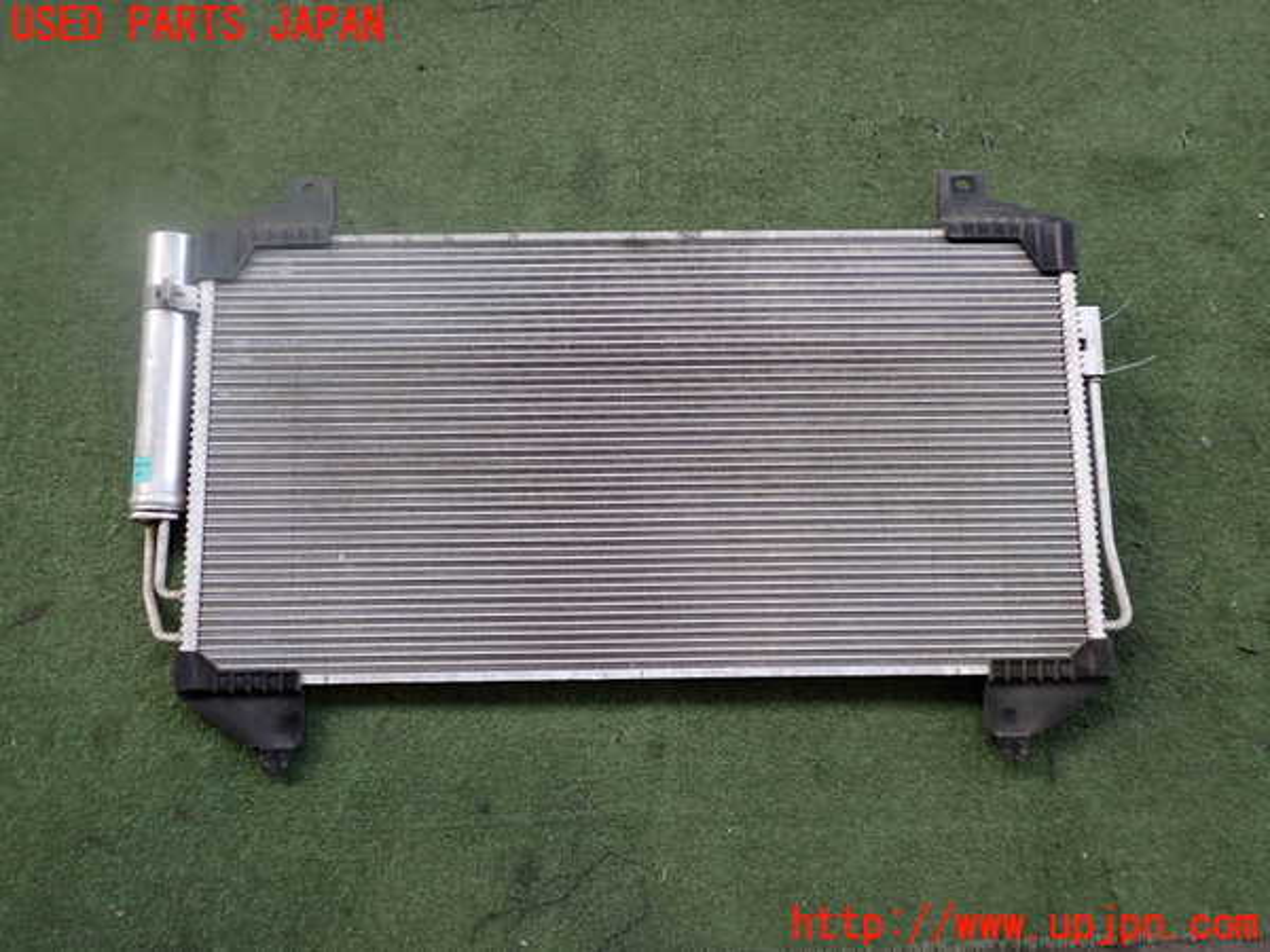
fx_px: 1101
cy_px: 476
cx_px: 635
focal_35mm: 30
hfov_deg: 60.0
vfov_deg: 46.8
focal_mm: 5.4
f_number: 2.3
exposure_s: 1/125
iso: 200
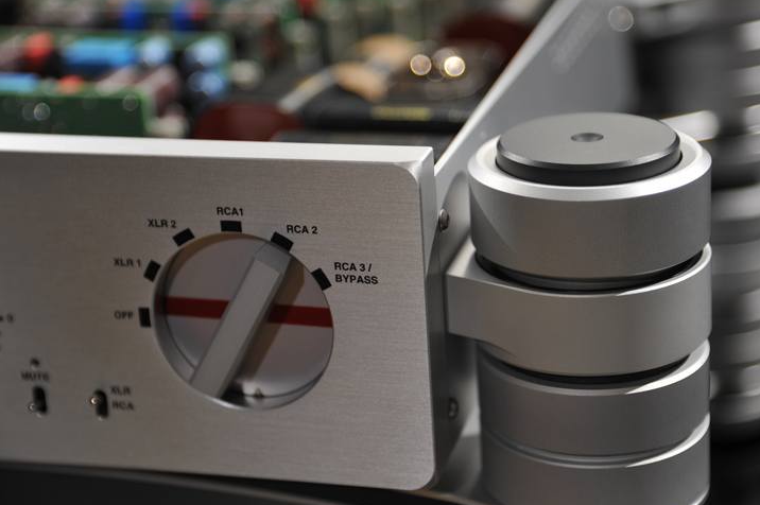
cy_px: 238
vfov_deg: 14.4
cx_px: 390
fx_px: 2004
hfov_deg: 21.5
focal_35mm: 95
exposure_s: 1/8
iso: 400
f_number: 4.5
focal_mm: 85
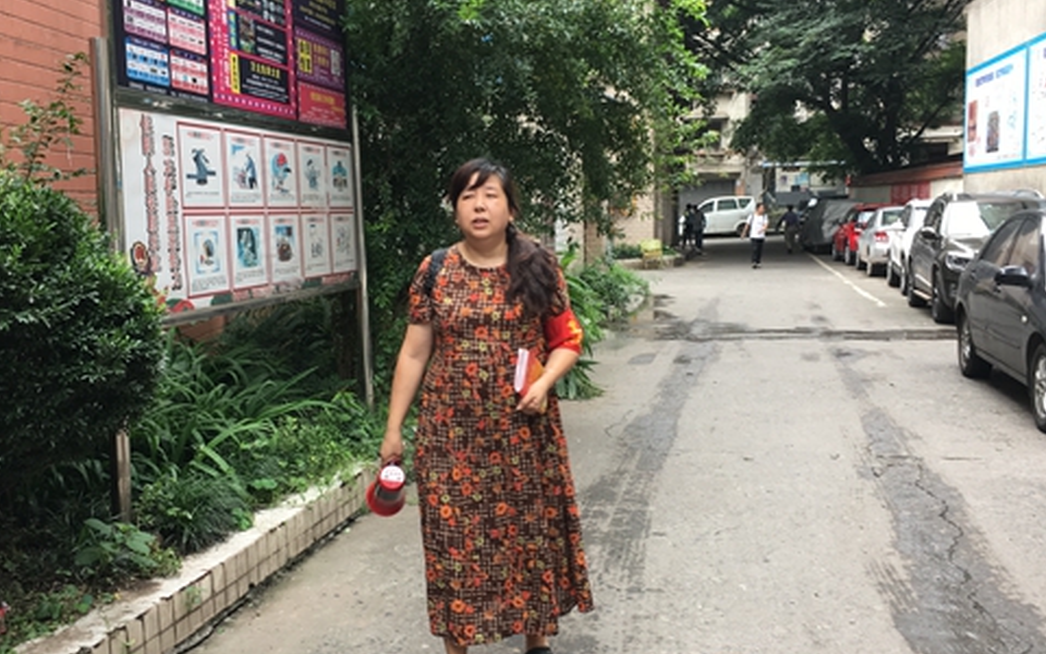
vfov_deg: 31.2
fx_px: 1169
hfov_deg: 48.2
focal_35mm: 41
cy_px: 351
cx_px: 497
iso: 32
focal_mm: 4.15
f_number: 2.2
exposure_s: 1/100
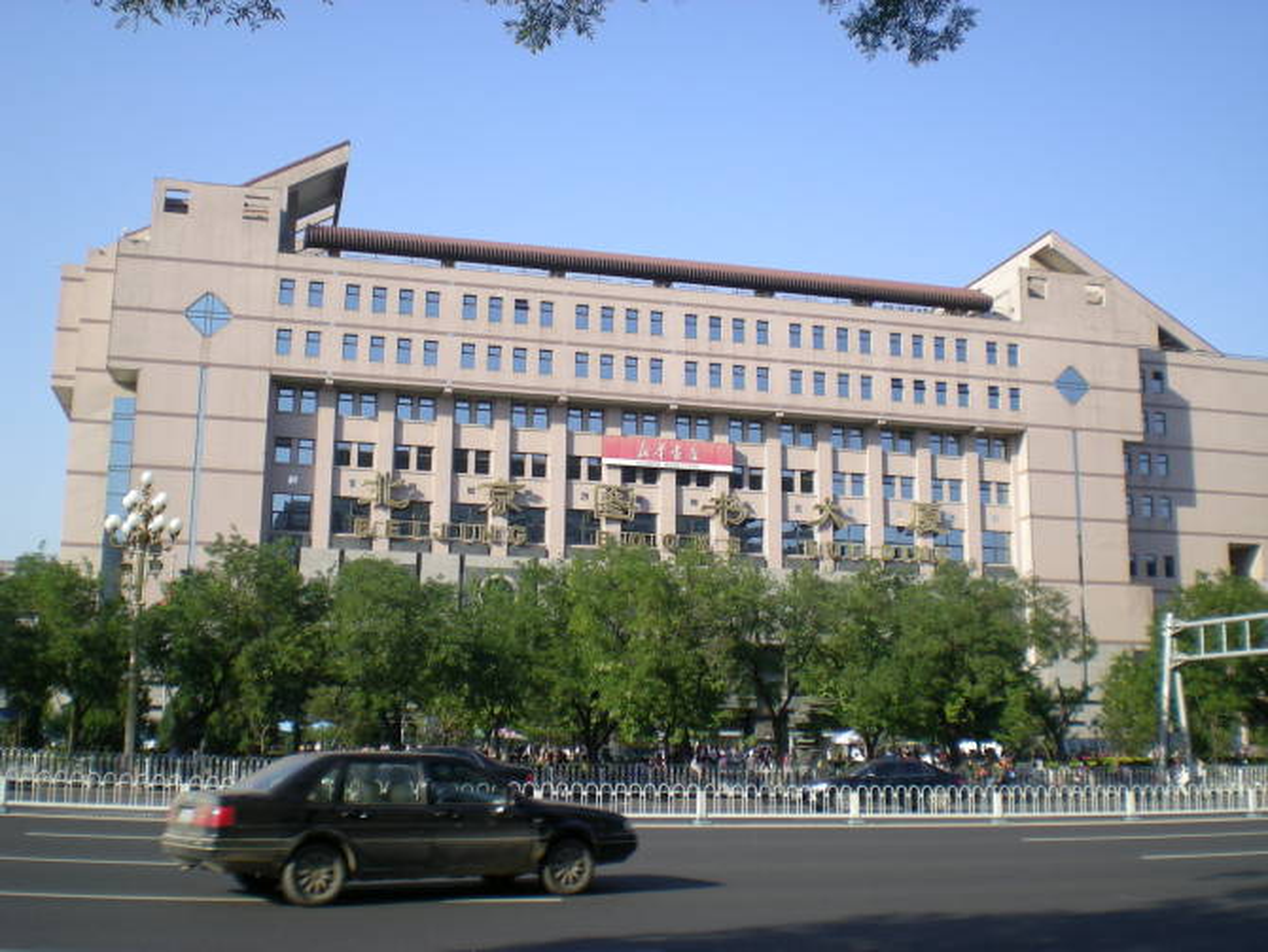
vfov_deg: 37.7
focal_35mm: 38
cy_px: 476
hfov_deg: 49.0
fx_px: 1392
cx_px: 634
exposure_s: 1/192
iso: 50
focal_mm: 6.3
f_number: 4.6
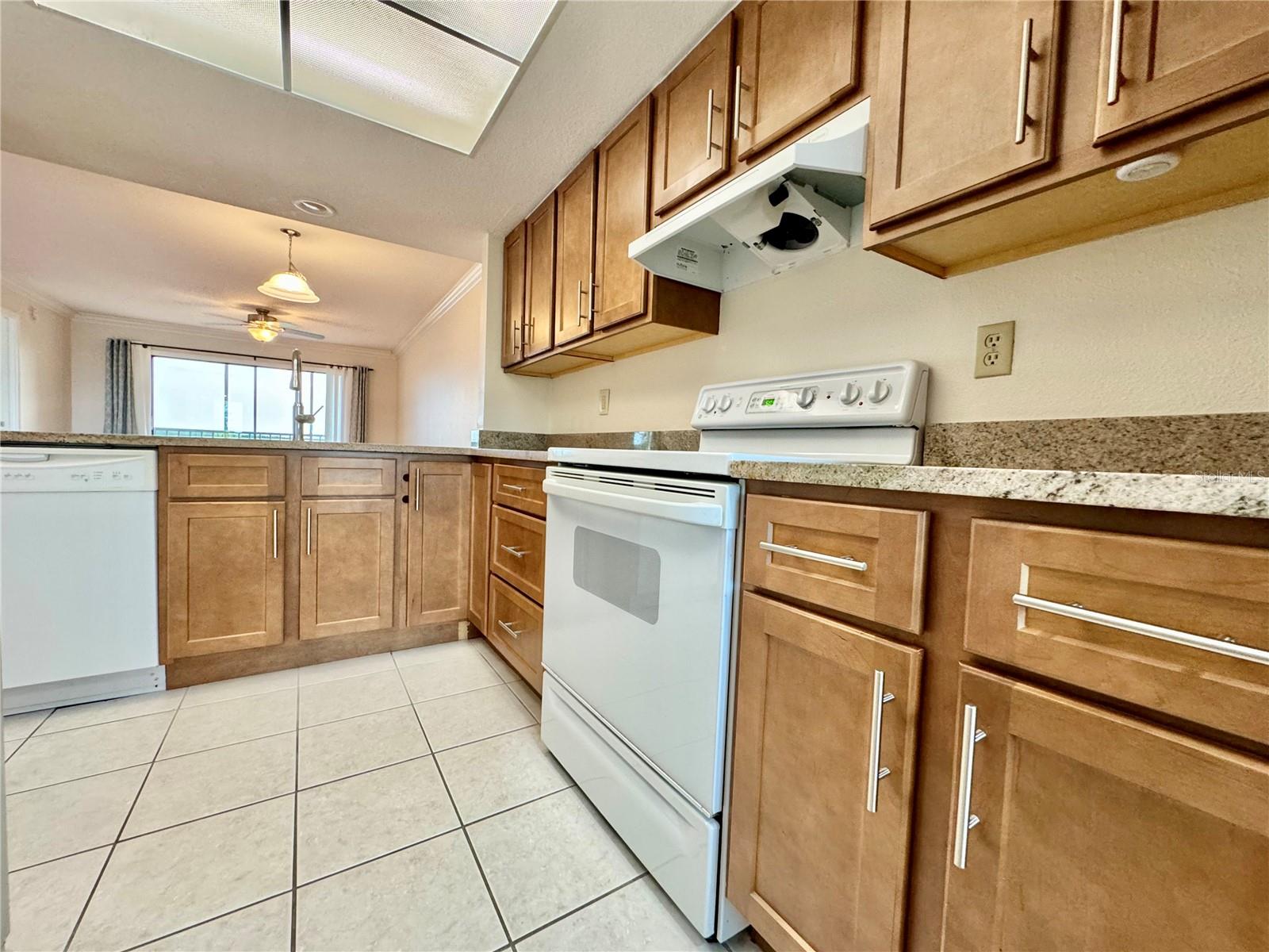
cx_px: 634
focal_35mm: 14
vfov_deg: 85.7
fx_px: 513
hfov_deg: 102.1
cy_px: 476
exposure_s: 1/60
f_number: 2.2
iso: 200
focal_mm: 2.22
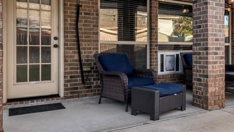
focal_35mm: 38
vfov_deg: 31.0
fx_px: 236
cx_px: 175
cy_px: 46
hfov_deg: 50.6
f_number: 9
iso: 800
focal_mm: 15
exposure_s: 1/25
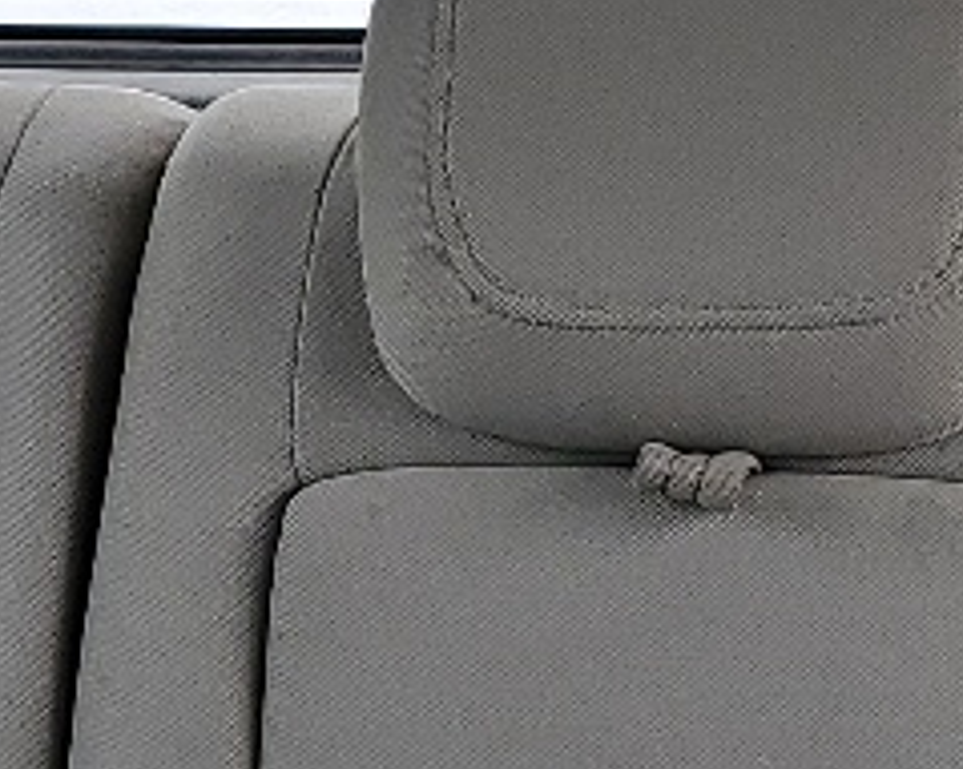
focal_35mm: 170
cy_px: 443
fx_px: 4843
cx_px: 105
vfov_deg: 9.1
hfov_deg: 11.3
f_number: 1.5
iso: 50
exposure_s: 1/270
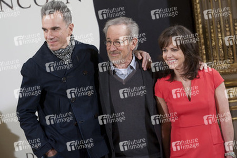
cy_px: 79
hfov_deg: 17.6
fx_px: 764
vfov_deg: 11.8
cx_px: 118
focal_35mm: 116
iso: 2000
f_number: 4.5
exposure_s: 1/160
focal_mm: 116
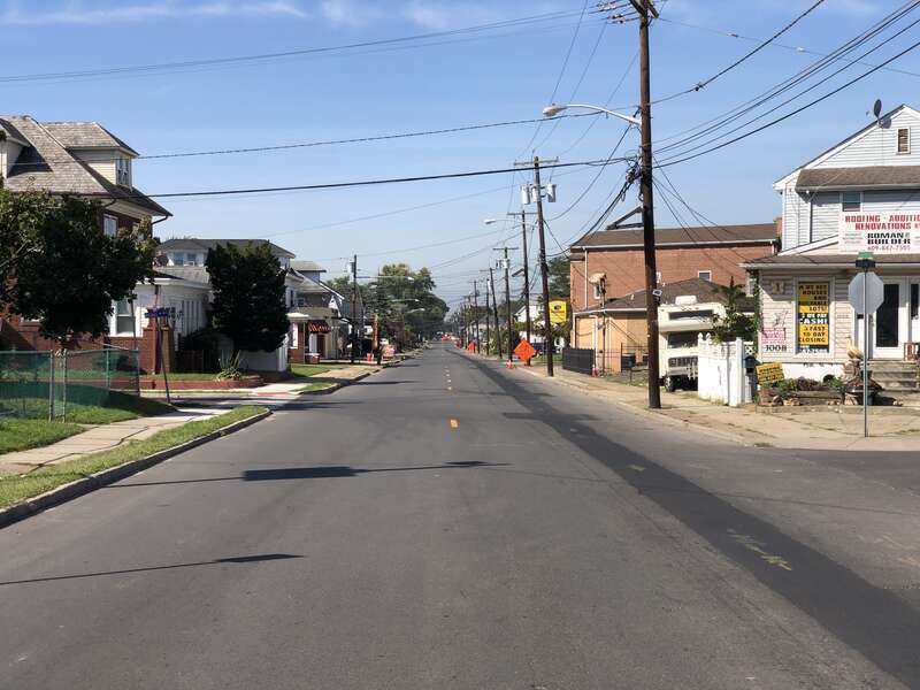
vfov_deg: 28.0
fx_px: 1382
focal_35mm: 52
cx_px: 460
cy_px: 345
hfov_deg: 36.8
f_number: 2.4
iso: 16
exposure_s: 1/1066
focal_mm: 6
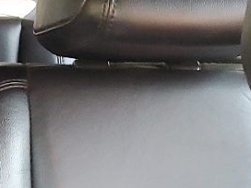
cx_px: -263
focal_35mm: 153
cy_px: 146
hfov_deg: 11.5
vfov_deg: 9.7
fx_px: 1109
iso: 203
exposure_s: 1/60.2
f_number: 1.5
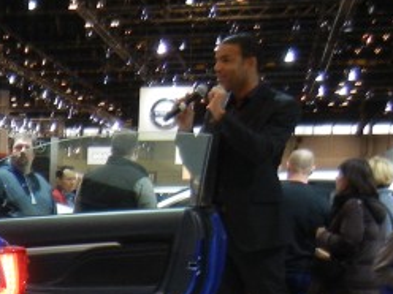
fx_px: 1408
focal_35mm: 124
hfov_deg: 14.5
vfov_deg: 11.7
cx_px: -247
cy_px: 341
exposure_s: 1/60
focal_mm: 5.4
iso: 270
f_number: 3.5
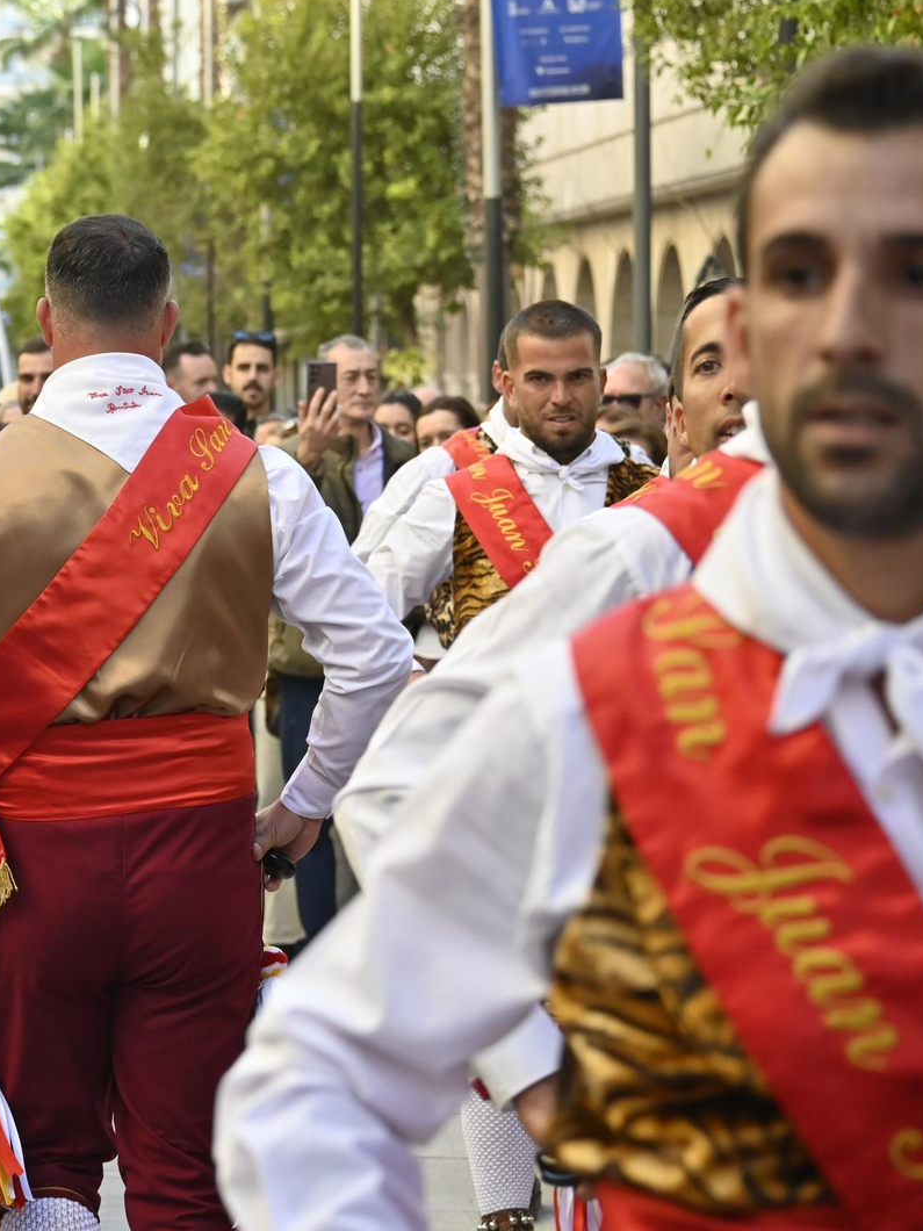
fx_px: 5262
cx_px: 82
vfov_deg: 13.3
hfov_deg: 10.0
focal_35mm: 148
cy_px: 614
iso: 640
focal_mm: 68
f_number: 5.6
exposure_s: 1/500
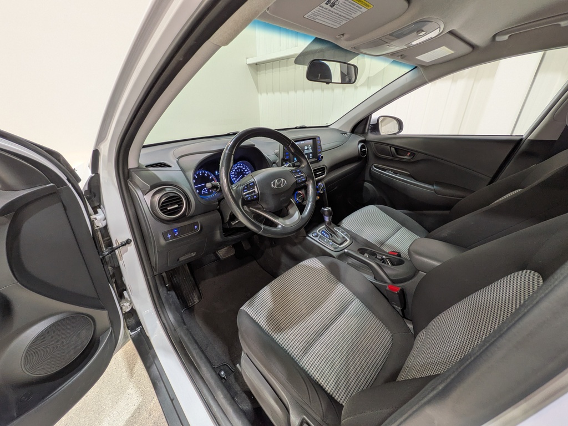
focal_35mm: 14
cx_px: 284
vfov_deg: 85.7
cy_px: 213
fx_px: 230
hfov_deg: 102.1
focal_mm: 1.83
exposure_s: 1/25
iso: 60
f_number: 2.2
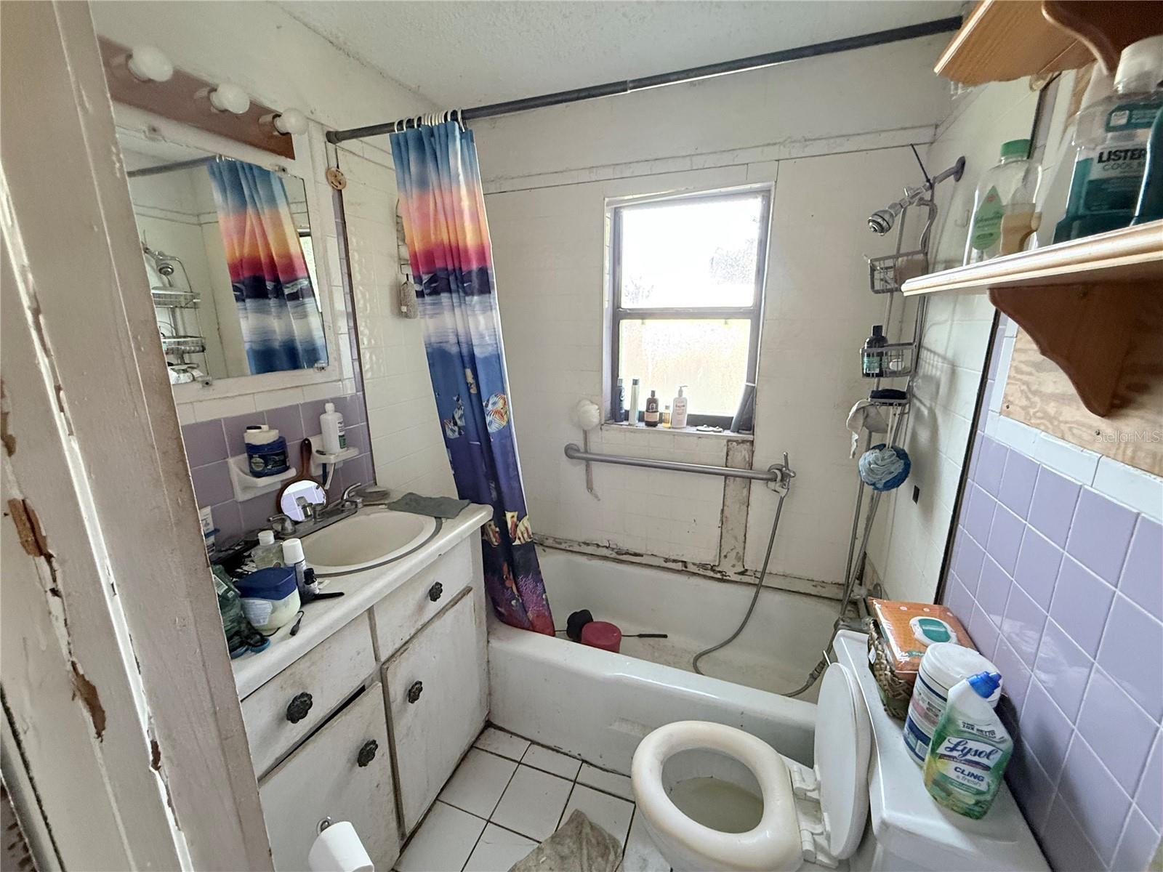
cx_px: 582
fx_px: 470
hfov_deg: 102.1
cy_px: 436
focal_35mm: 14
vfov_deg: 85.7
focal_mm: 2.22
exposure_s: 1/60
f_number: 2.2
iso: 400
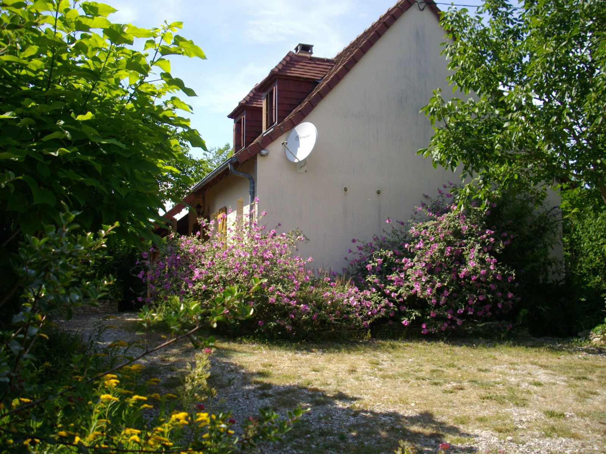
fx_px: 648
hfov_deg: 50.1
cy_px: 227
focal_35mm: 37
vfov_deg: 38.7
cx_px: 303
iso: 100
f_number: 5.6
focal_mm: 6.2
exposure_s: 1/250
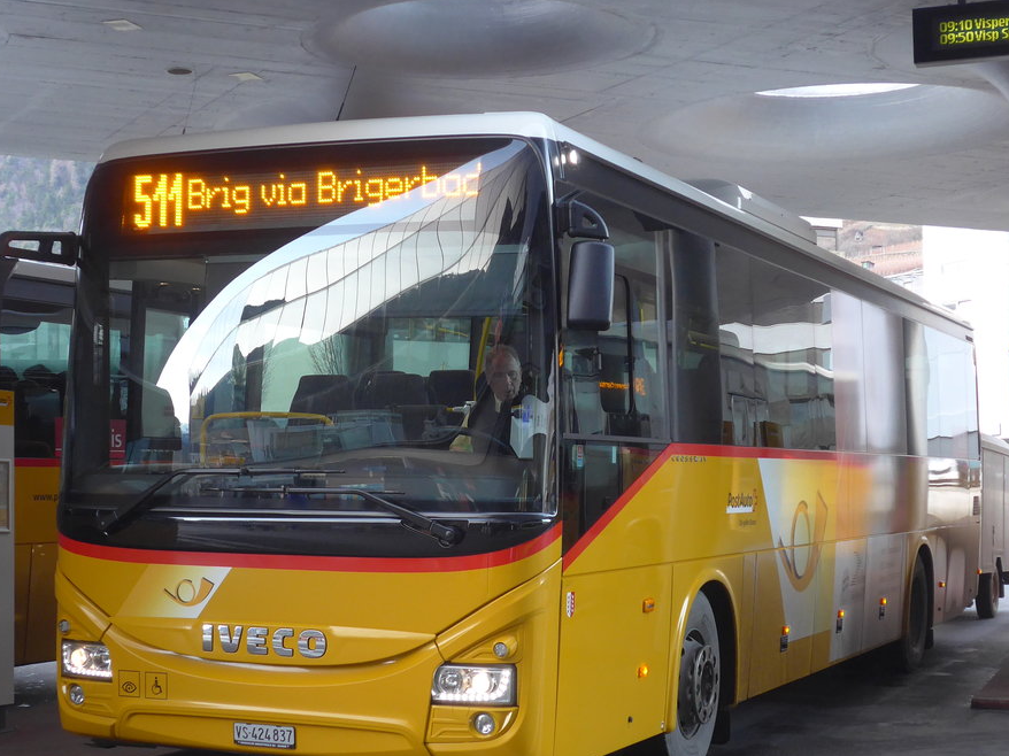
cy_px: 431
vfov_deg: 21.9
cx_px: 459
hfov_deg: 29.0
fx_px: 1952
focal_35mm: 67
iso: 320
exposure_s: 1/60
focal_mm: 10.1
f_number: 3.2
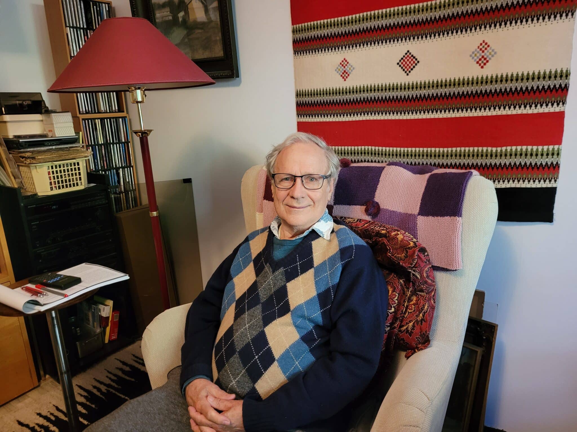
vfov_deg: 53.1
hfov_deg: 67.3
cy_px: 216
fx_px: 433
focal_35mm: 26
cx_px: 288
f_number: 1.8
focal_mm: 5.4
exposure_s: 1/50
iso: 640
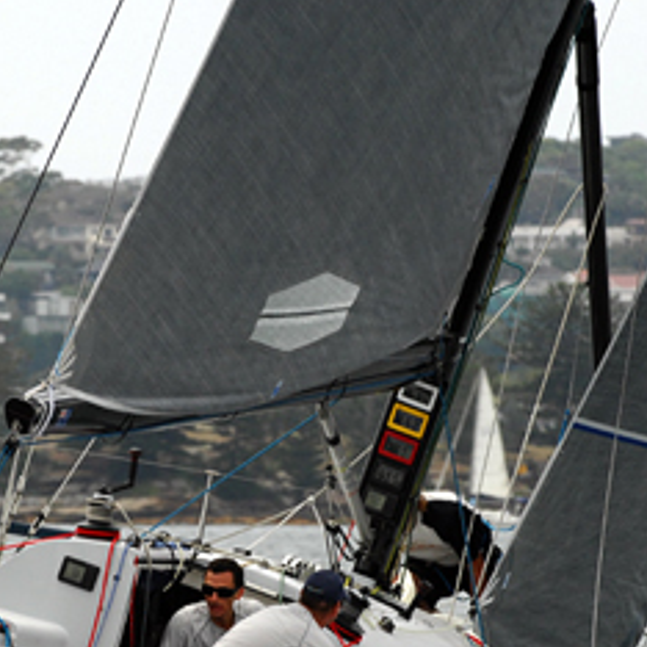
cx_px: 180
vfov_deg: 2.7
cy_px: 491
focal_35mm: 652
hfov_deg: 2.7
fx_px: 13787
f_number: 6.3
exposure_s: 1/1000
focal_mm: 200
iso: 400
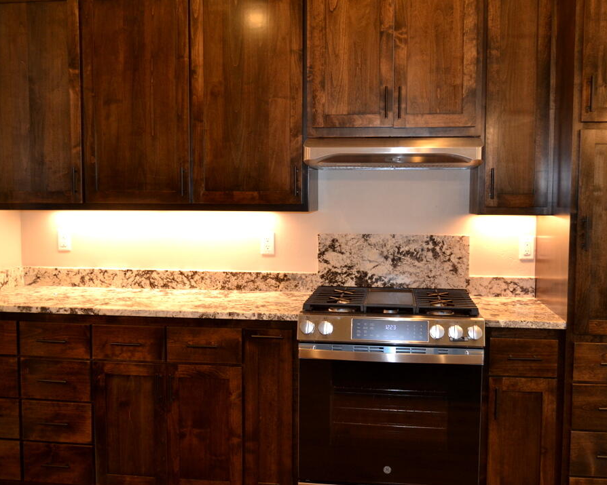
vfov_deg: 43.3
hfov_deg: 52.8
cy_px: 244
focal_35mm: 34
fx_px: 611
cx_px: 320
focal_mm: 20
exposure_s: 1/60
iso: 400
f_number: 4
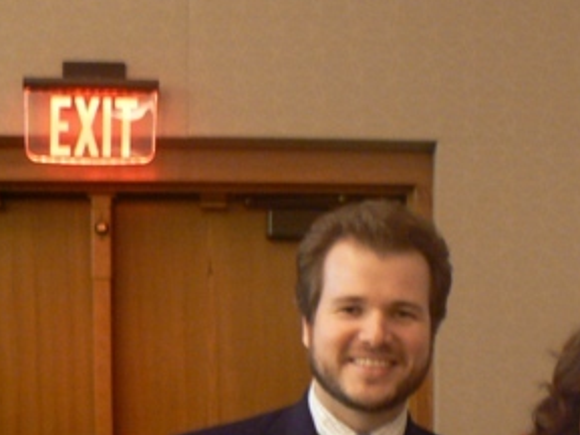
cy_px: 437
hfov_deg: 23.9
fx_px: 1340
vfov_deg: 18.0
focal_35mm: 80
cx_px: 489
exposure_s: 1/3.2
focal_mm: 6
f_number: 2.8
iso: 200
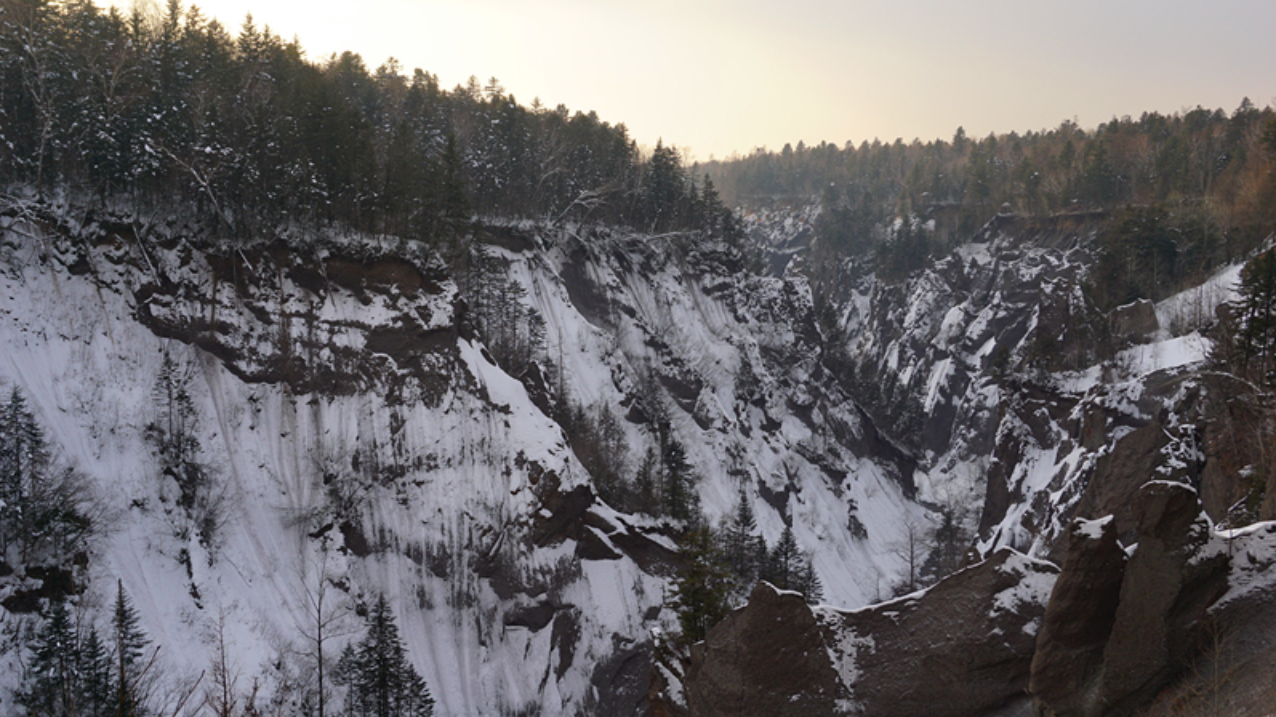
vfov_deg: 29.0
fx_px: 1387
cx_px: 637
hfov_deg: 49.4
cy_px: 391
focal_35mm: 41
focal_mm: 26
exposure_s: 1/80
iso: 100
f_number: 7.1
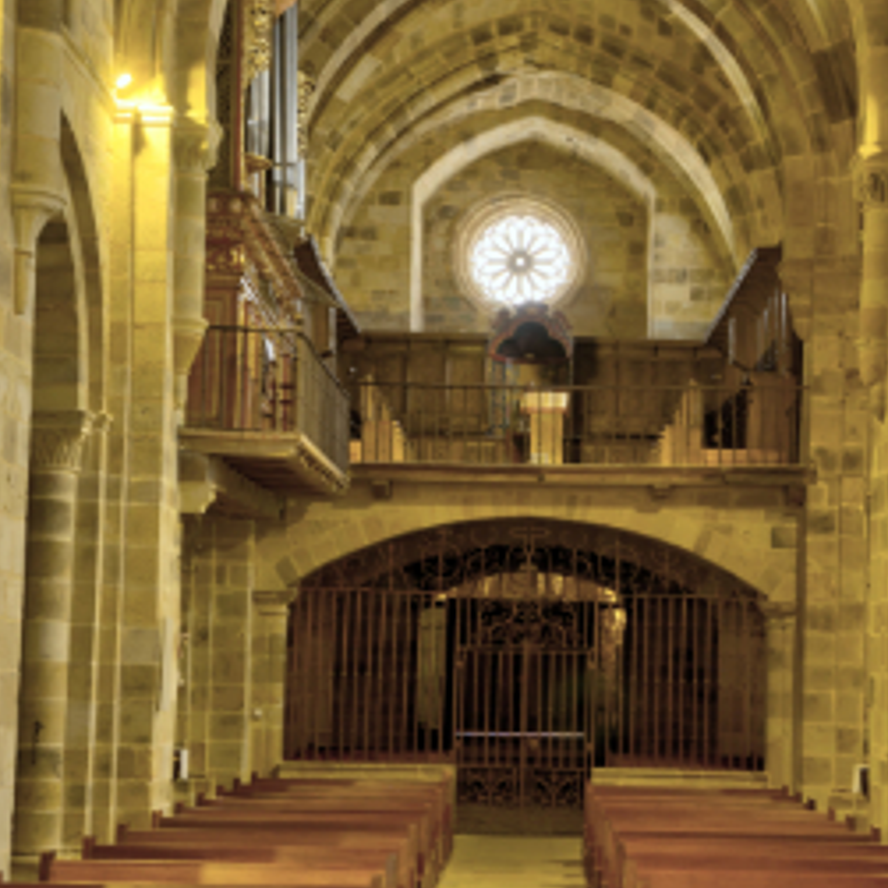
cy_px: 481
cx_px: 552
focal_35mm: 71
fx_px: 2061
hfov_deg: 24.3
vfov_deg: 24.3
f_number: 4
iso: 800
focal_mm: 30
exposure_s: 1/10
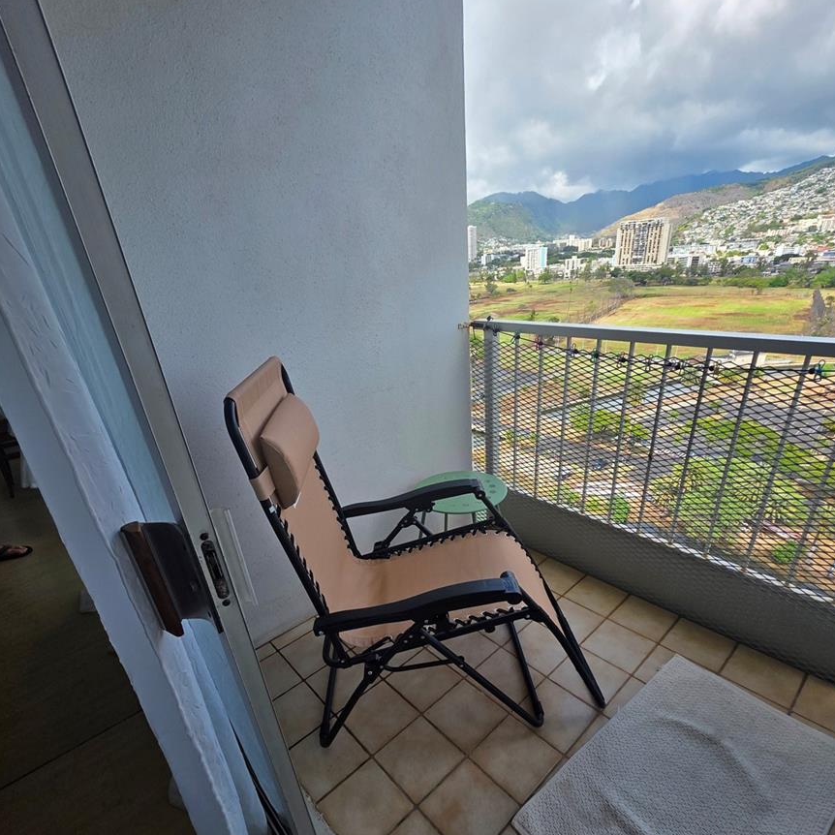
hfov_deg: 87.4
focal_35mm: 16
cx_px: 432
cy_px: 510
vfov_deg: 86.1
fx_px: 437
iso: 40
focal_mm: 2.2
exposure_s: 1/1182
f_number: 1.9
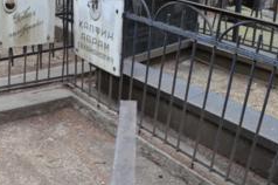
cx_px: 78
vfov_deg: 26.3
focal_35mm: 51
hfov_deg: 38.2
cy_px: 117
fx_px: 393
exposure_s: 1/20
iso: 800
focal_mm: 18
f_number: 5.6
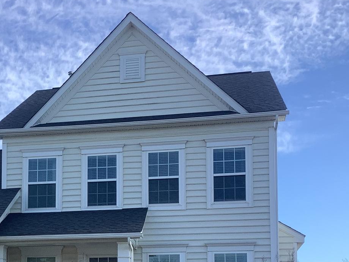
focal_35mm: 69
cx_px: 55
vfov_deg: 20.7
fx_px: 696
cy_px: 256
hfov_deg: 27.4
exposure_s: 1/769
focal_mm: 3.3
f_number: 2.4
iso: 25
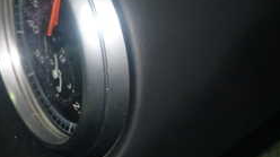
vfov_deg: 9.7
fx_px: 920
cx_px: 155
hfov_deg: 17.3
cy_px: 58
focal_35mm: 124
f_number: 9
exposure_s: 1/50
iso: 400
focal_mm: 8.4
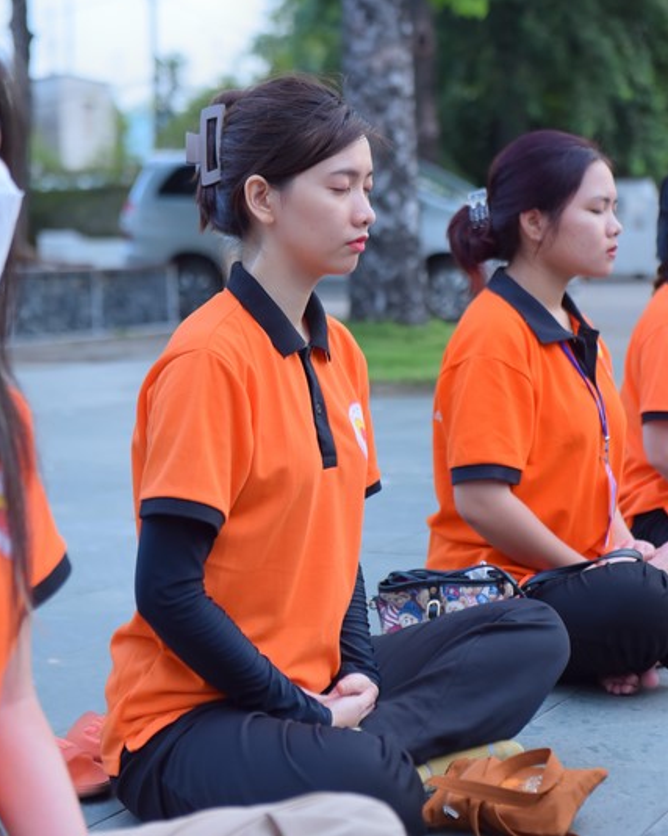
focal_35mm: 80
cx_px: 331
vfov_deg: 23.8
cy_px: 368
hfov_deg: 19.2
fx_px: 1978
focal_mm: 70
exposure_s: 1/160
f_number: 3.2
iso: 640
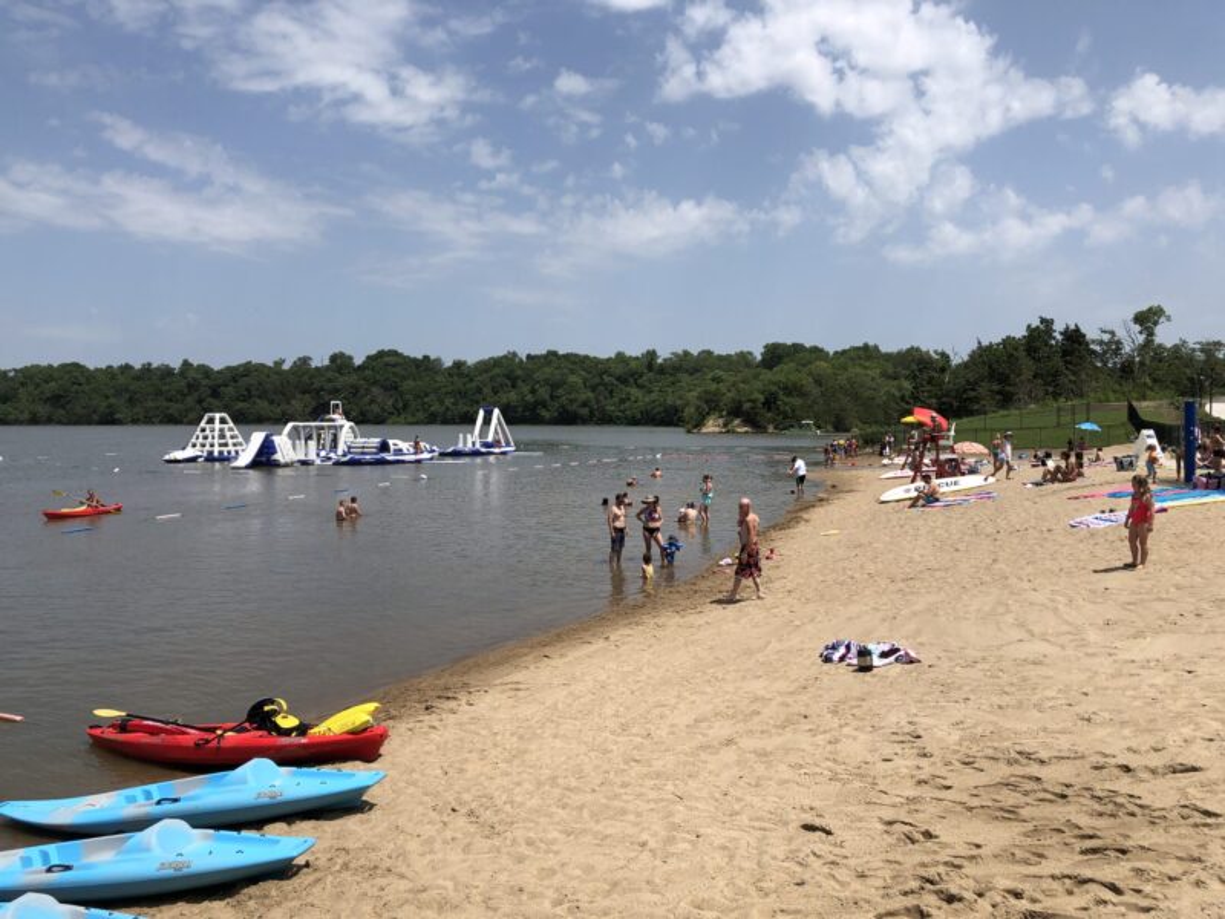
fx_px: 991
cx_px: 612
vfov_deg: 49.7
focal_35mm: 28
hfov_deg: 63.4
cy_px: 460
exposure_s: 1/3205
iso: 20
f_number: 1.8
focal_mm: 3.99
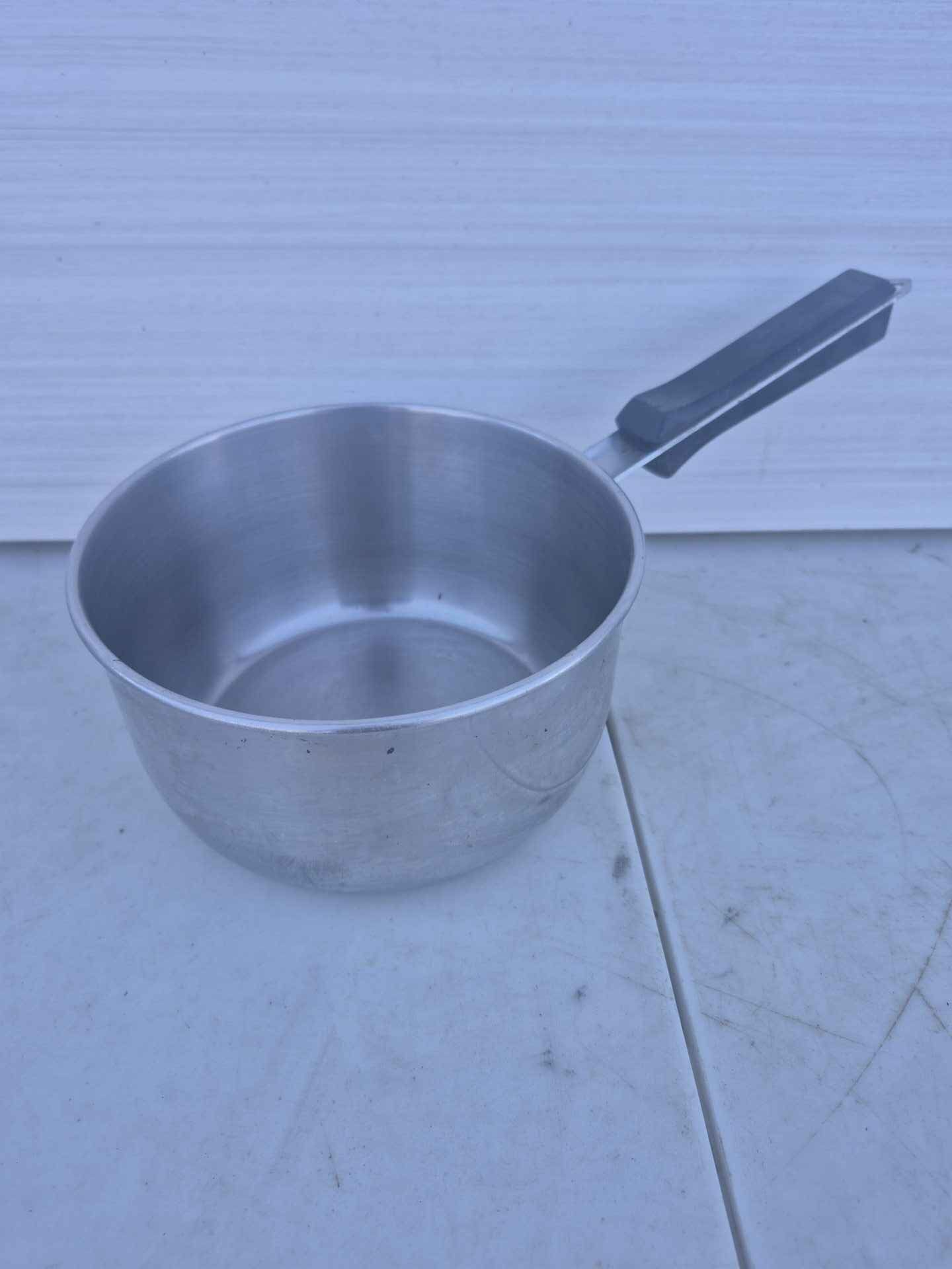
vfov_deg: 73.9
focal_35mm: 23
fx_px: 843
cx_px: 476
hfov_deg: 58.9
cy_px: 634
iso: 32
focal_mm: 5.4
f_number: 1.8
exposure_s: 1/180
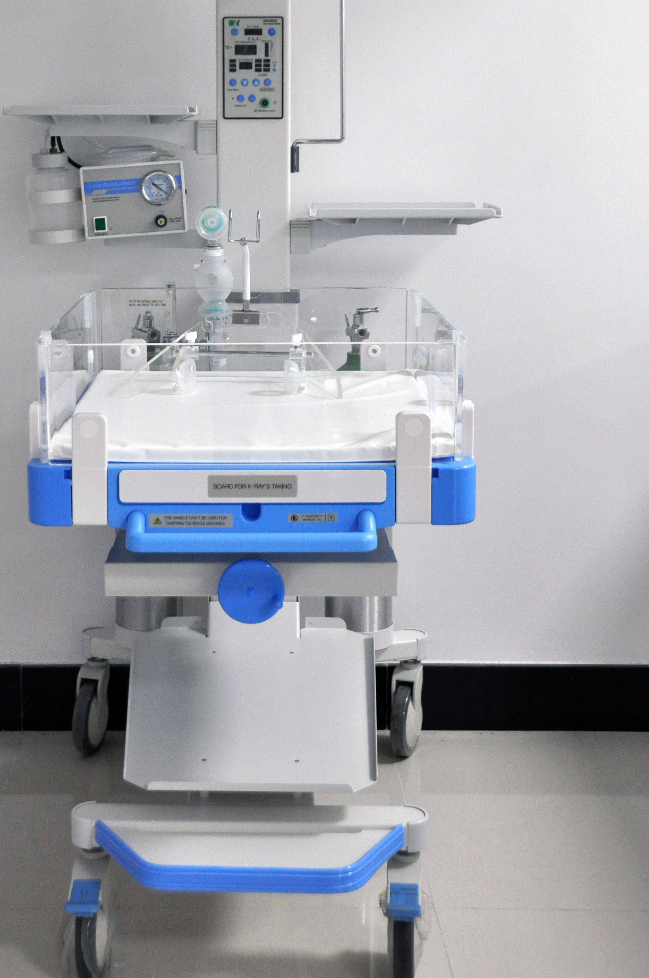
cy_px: 320
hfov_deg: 23.3
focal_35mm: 58
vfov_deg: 34.2
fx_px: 1573
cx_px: 253
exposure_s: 1/60
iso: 800
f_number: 4
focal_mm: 28
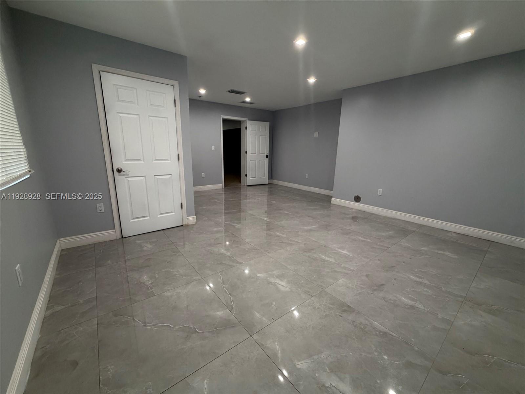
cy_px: 197
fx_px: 212
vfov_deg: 85.7
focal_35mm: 14
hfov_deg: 102.1
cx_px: 262
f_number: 2.2
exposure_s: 1/120
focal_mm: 2.22
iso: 250
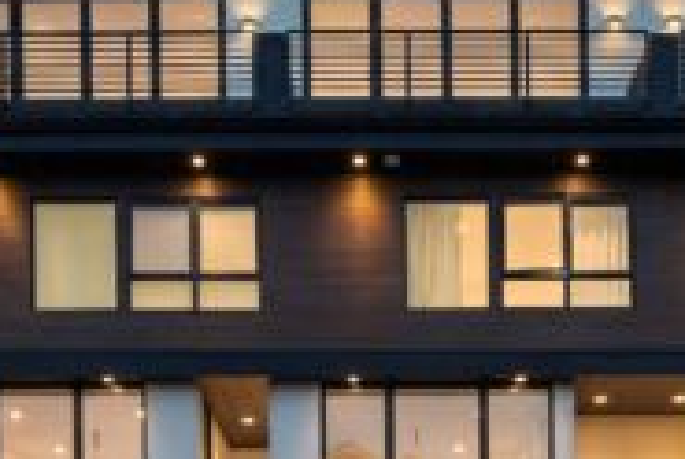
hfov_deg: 45.6
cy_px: 383
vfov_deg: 31.7
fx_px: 781
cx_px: 518
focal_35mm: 41
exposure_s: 1/50
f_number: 7.1
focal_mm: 19
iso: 100
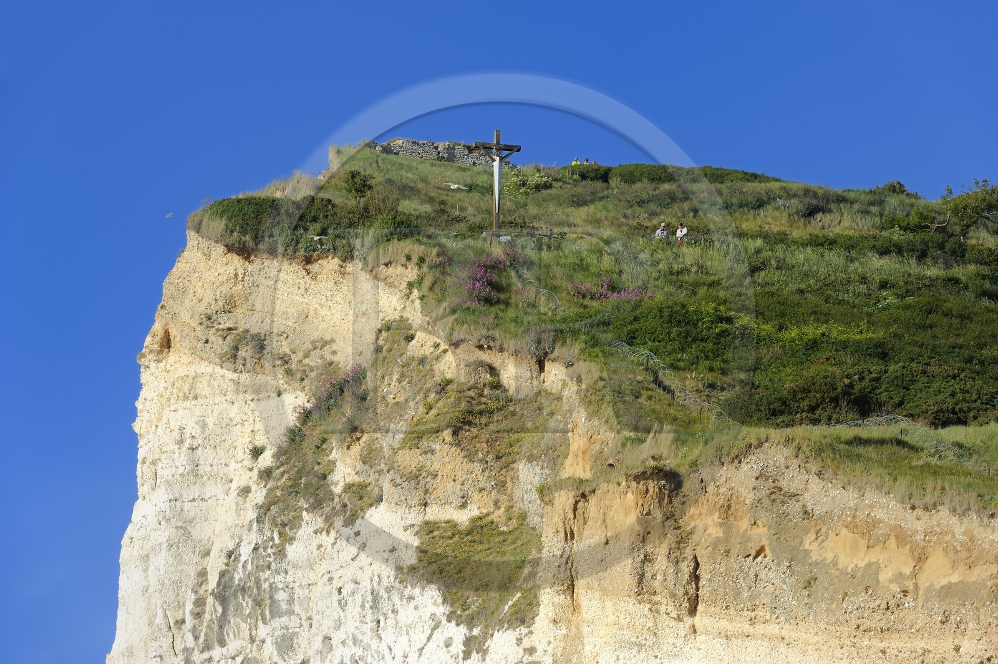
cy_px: 332
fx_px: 5263
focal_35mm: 190
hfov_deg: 10.8
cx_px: 499
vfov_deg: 7.2
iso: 200
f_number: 8
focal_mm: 190
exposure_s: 1/400
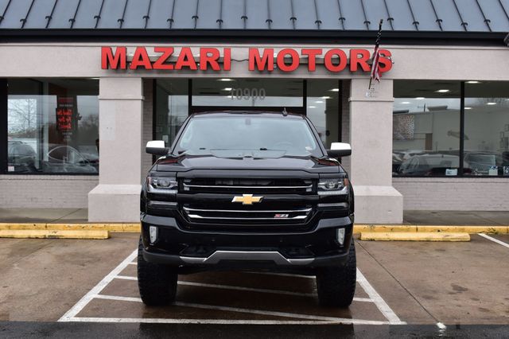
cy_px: 170
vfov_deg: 30.8
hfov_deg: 45.0
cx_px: 254
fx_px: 615
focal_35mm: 44
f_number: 9
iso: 400
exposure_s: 1/160
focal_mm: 29
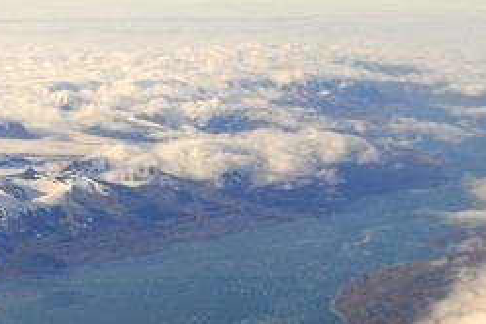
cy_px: 255
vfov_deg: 19.8
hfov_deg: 29.6
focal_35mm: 68
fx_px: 917
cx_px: 293
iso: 200
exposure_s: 1/320
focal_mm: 40
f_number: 9
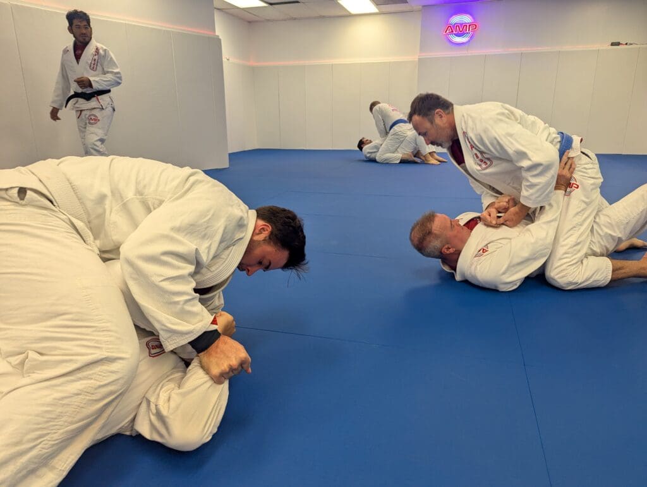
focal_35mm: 24
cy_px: 244
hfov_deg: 71.5
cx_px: 324
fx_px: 449
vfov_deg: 56.9
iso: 108
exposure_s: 1/120
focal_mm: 6.81
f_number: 1.85
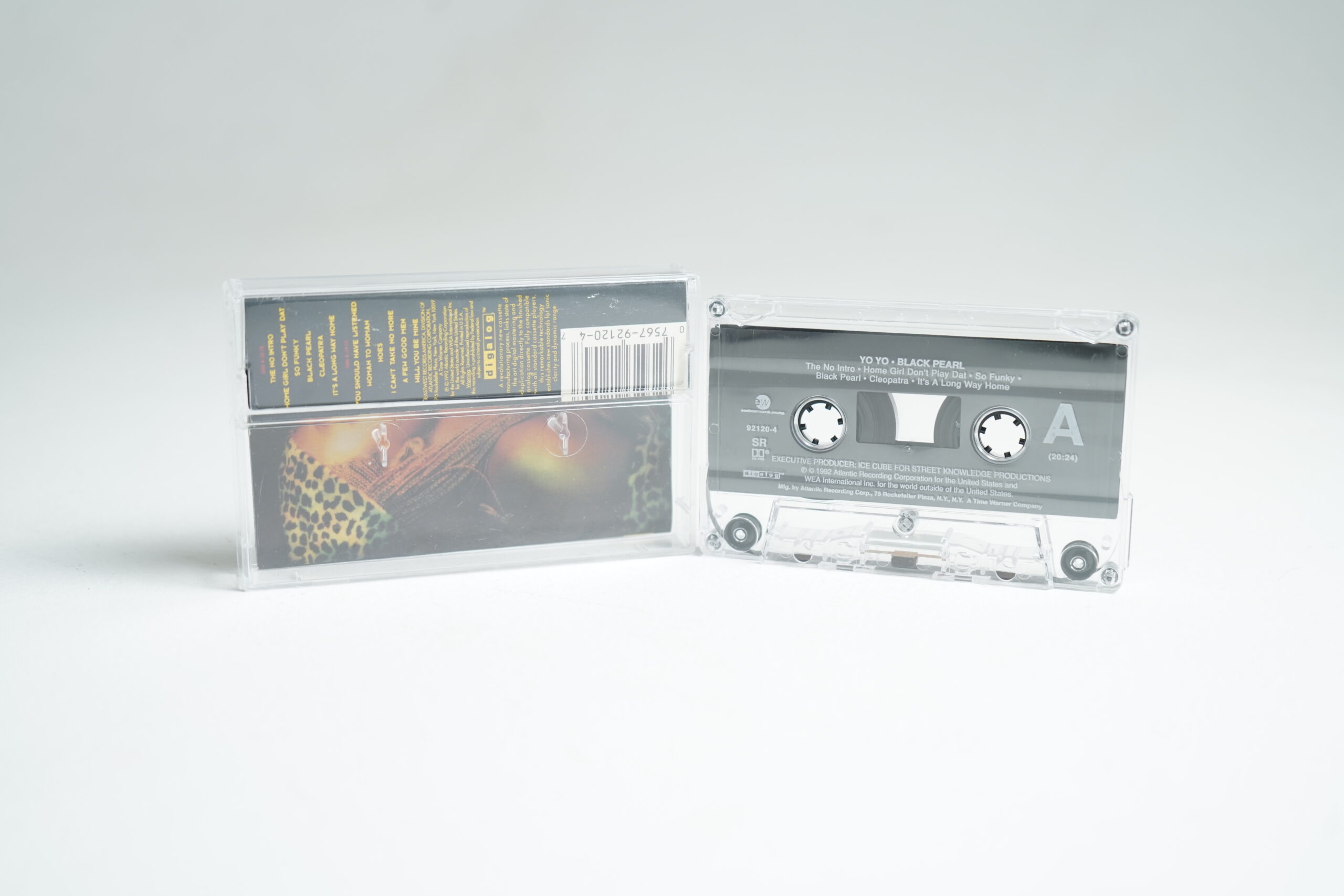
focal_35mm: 42
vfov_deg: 31.9
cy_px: 448
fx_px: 1568
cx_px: 672
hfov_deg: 46.4
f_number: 4.5
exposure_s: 1/50
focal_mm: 42
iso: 250
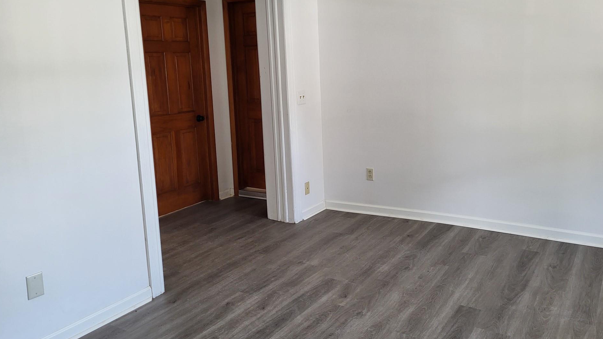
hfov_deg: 62.5
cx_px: 327
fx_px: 496
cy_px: 147
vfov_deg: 37.7
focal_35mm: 31
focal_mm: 5.4
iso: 200
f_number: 1.8
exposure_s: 1/60
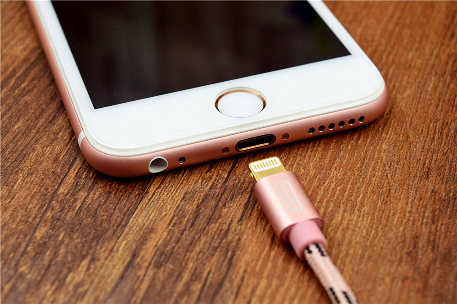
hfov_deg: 24.6
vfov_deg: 16.5
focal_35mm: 82
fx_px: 1047
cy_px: 152
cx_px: 228
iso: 640
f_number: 11
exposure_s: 1/100
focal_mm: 55
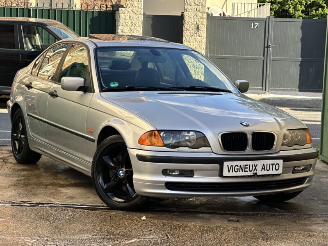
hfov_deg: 25.3
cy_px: 123
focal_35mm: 77
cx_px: 164
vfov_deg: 19.1
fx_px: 730
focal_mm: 9
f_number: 2.8
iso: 25
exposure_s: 1/121
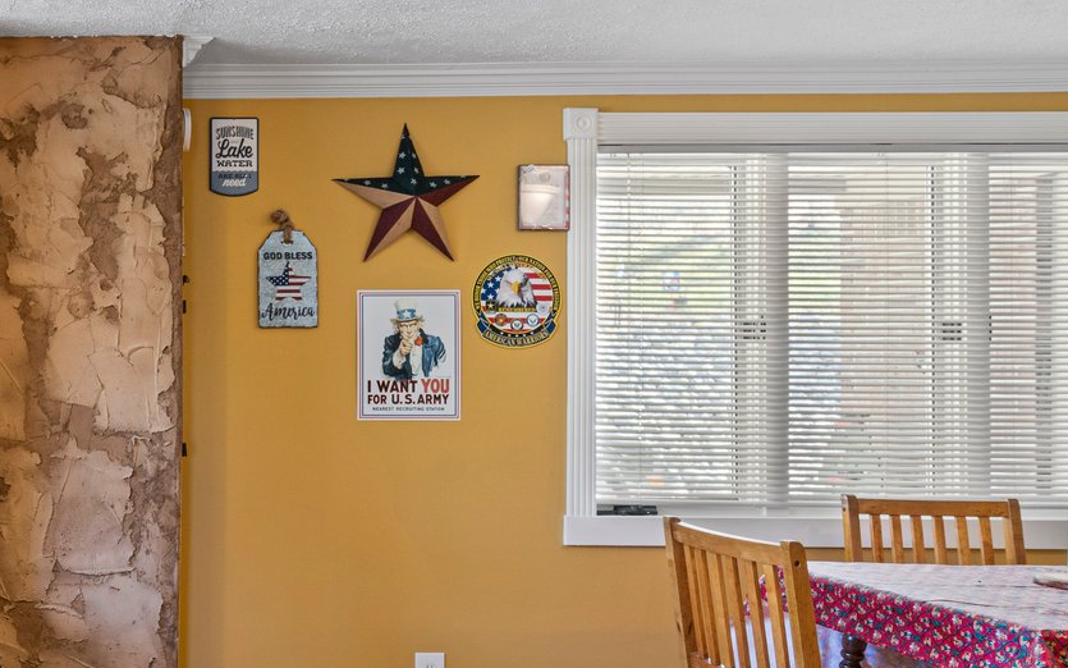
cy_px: 383
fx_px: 1164
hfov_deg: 40.4
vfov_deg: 31.9
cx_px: -92
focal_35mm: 40
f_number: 7.1
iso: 400
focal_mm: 16
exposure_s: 1/3
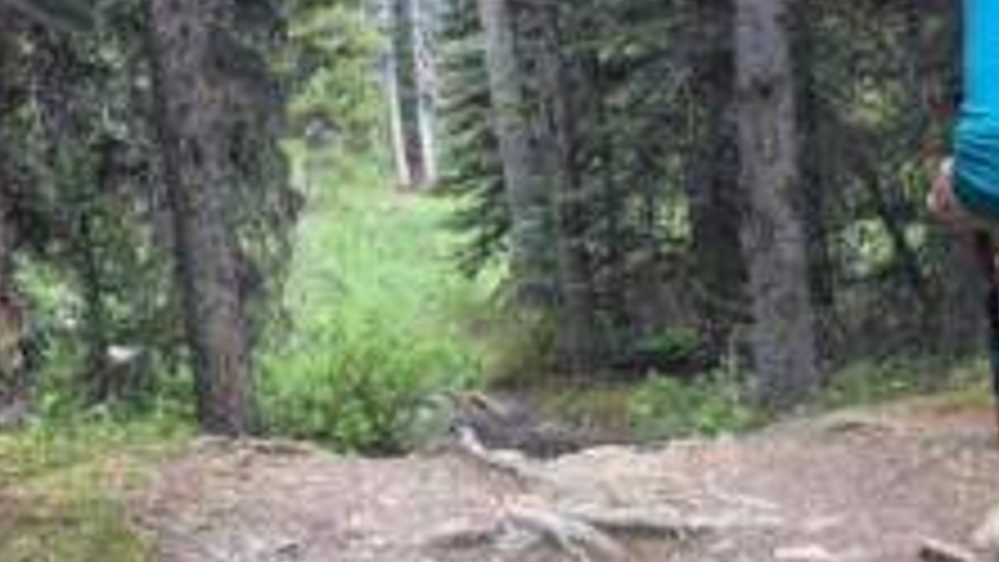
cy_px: 371
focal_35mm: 71
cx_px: 315
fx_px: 1881
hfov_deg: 29.5
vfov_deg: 17.0
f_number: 2.2
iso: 32
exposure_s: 1/120
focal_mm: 4.15
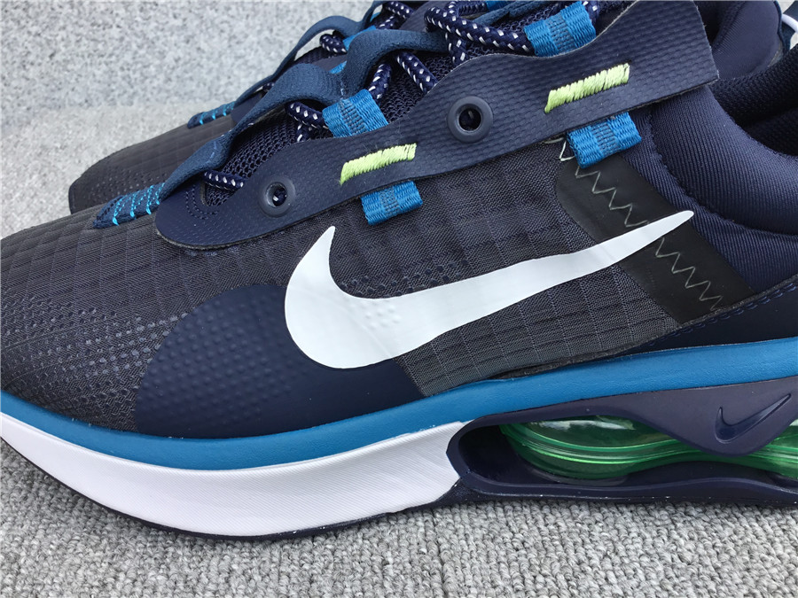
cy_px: 299
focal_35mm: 31
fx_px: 715
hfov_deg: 58.4
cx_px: 399
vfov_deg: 45.4
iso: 25
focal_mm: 3.3
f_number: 2.4
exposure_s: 1/193
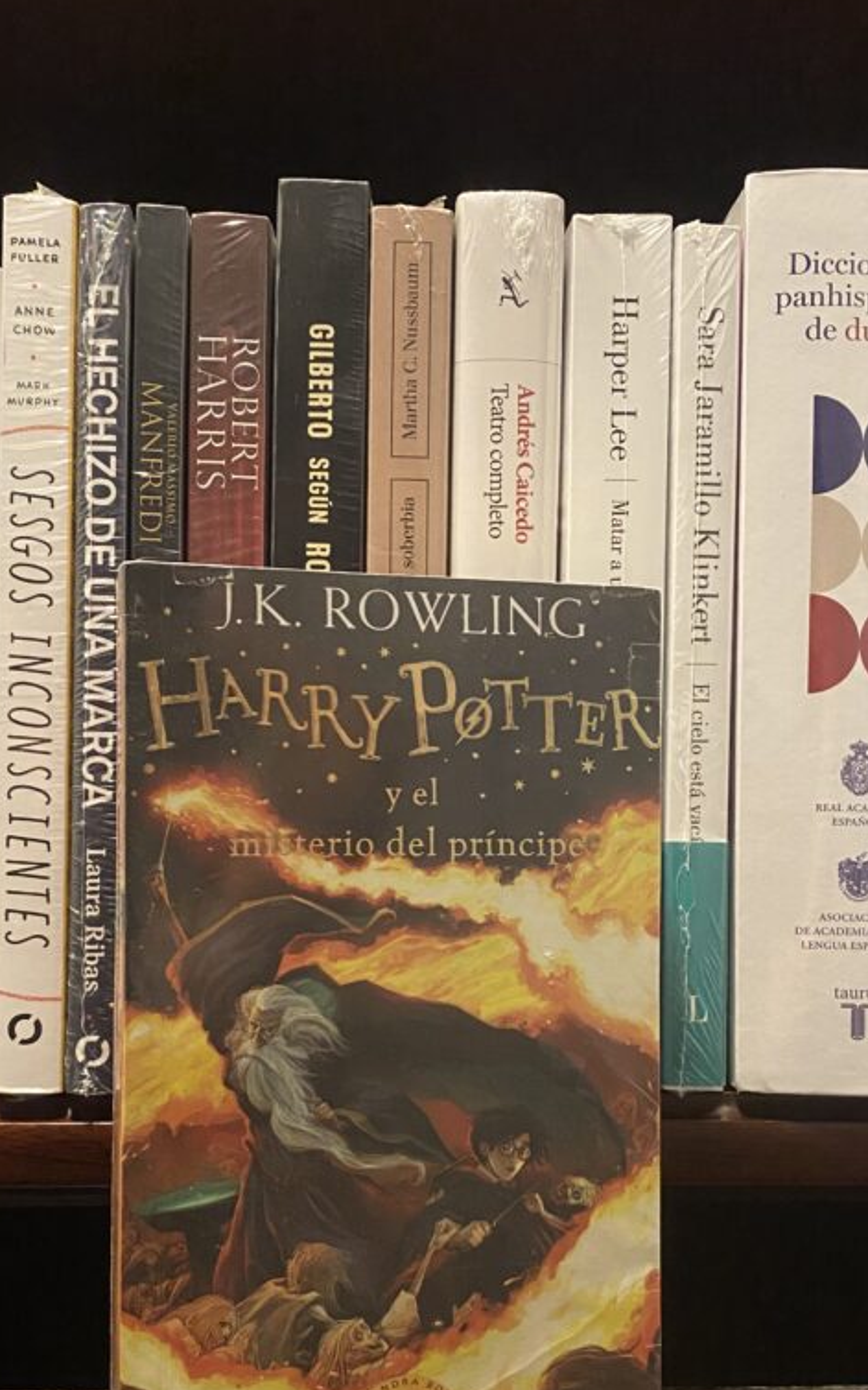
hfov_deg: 32.8
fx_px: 1477
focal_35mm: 39
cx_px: 426
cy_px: 878
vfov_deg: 49.8
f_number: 1.8
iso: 640
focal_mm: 4.25
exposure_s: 1/30
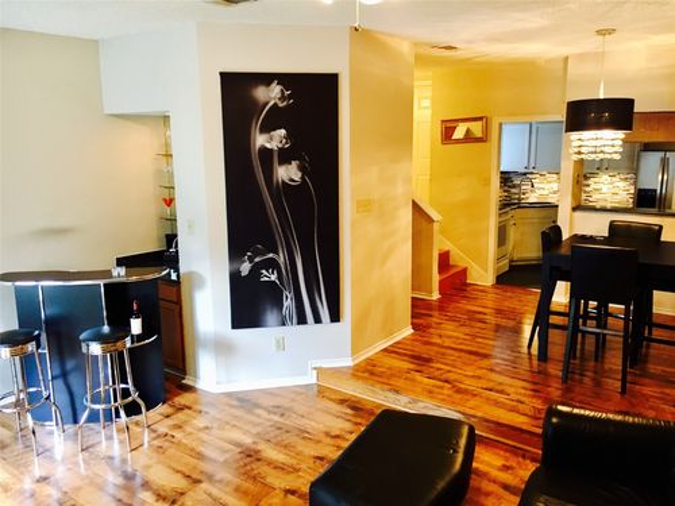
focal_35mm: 29
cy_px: 253
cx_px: 338
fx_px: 565
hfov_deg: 61.7
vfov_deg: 48.2
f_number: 2.2
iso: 200
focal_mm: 4.15
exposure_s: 1/30
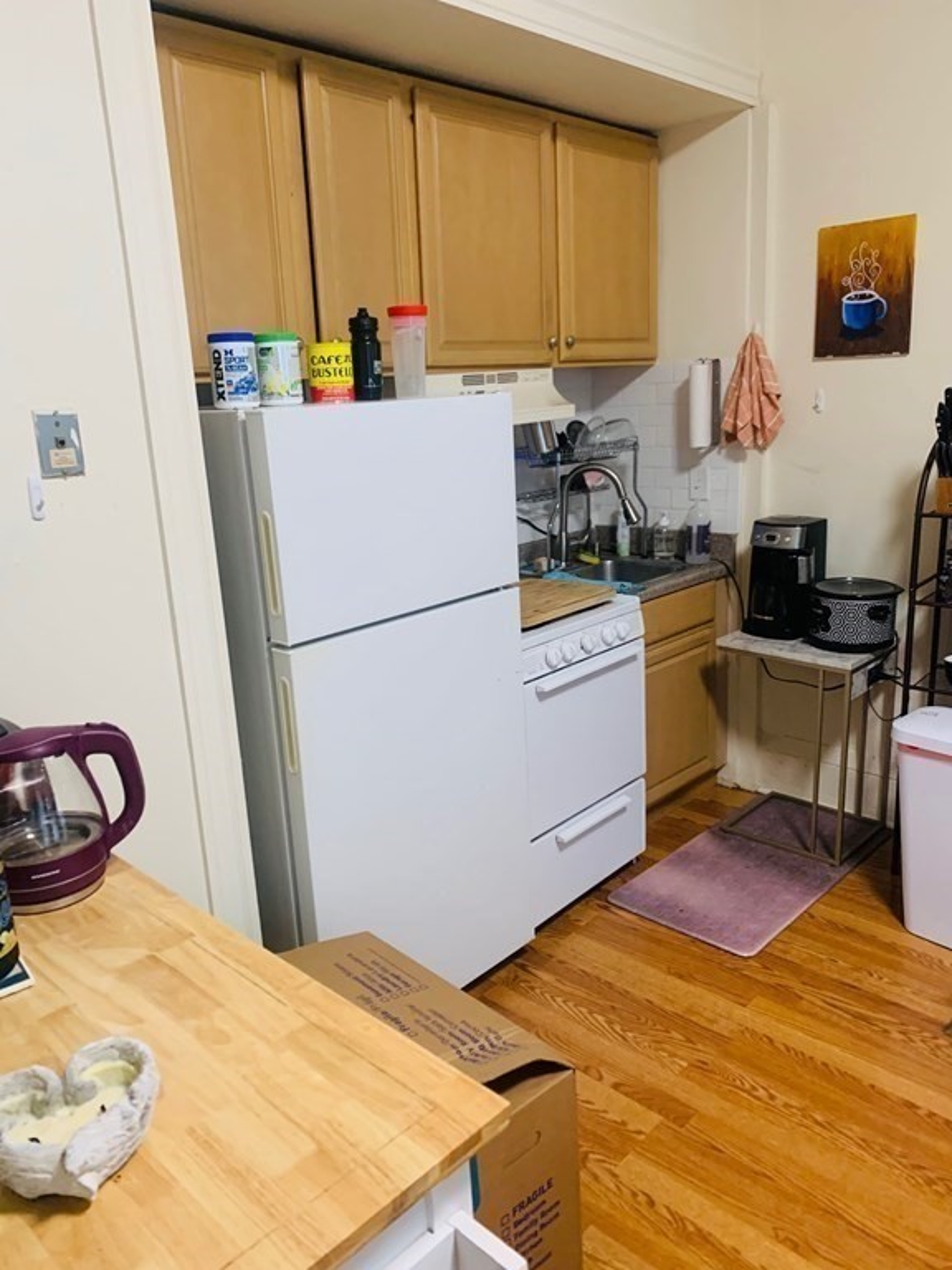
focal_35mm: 26
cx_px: 476
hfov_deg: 53.1
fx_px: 953
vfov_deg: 67.3
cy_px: 635
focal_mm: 4.25
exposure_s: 1/60
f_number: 1.8
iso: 320
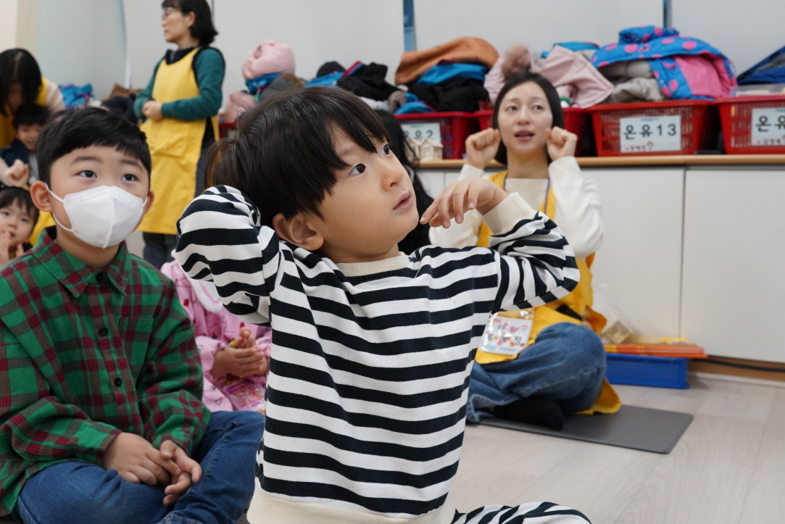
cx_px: 348
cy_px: 211
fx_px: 785
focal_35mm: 36
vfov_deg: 36.8
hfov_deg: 53.0
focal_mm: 30
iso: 2500
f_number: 7.1
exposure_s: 1/80
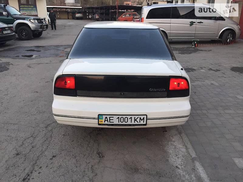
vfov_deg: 48.2
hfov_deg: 61.7
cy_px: 91
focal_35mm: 29
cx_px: 122
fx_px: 204
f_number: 2.2
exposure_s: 1/40
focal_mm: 4.2
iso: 40
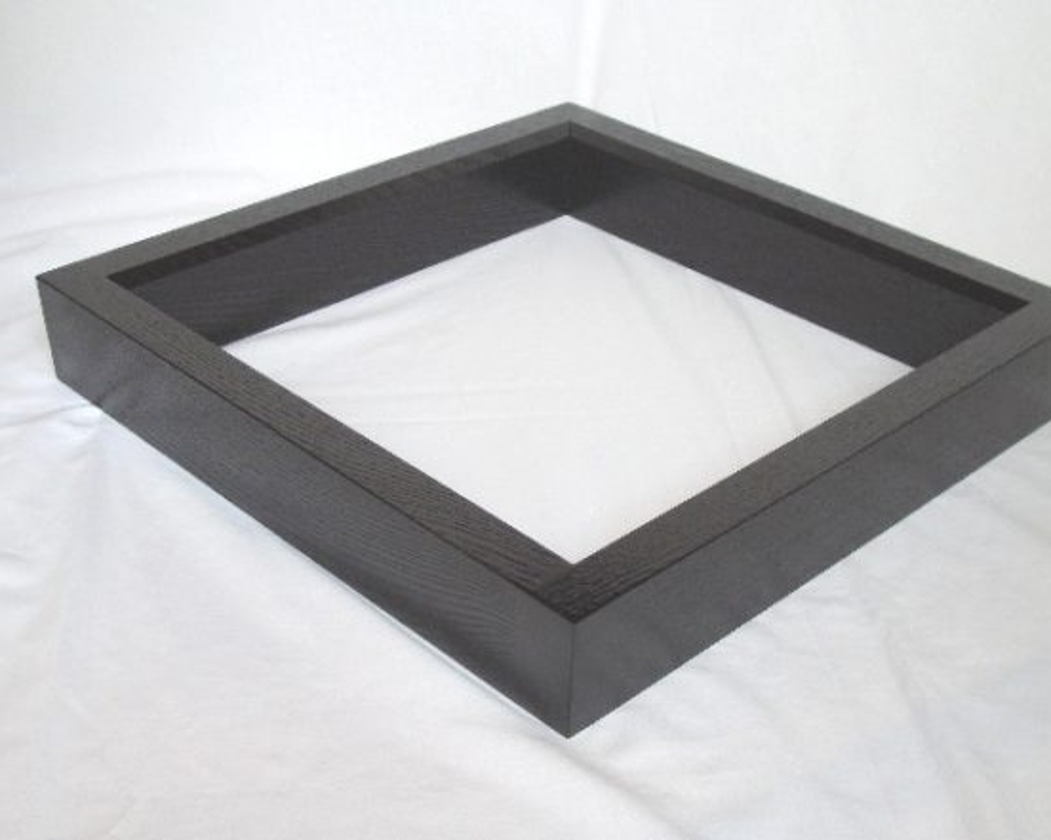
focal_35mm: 52
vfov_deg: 29.1
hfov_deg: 36.0
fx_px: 1617
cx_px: 567
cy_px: 413
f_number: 3.1
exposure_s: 1/80
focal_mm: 8.2
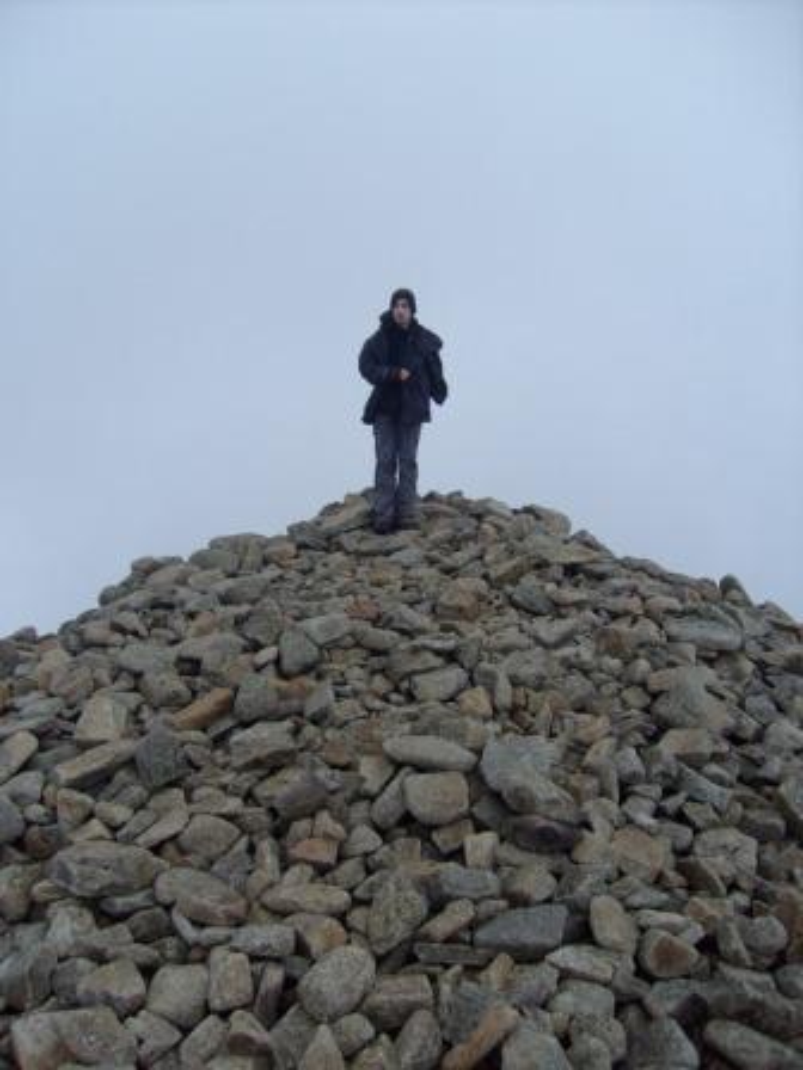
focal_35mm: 35
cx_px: 402
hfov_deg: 40.7
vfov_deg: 52.6
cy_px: 535
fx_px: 1083
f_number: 7.1
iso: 80
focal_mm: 5.8
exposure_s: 1/250
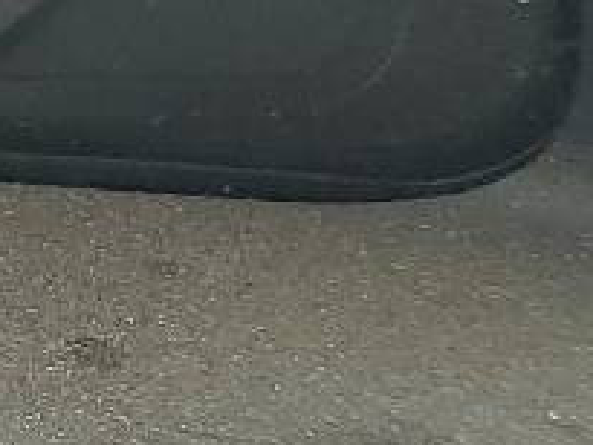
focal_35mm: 203
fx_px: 3480
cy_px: -624
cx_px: -1577
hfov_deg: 7.6
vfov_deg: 6.9
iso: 50
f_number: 1.5
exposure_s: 1/227
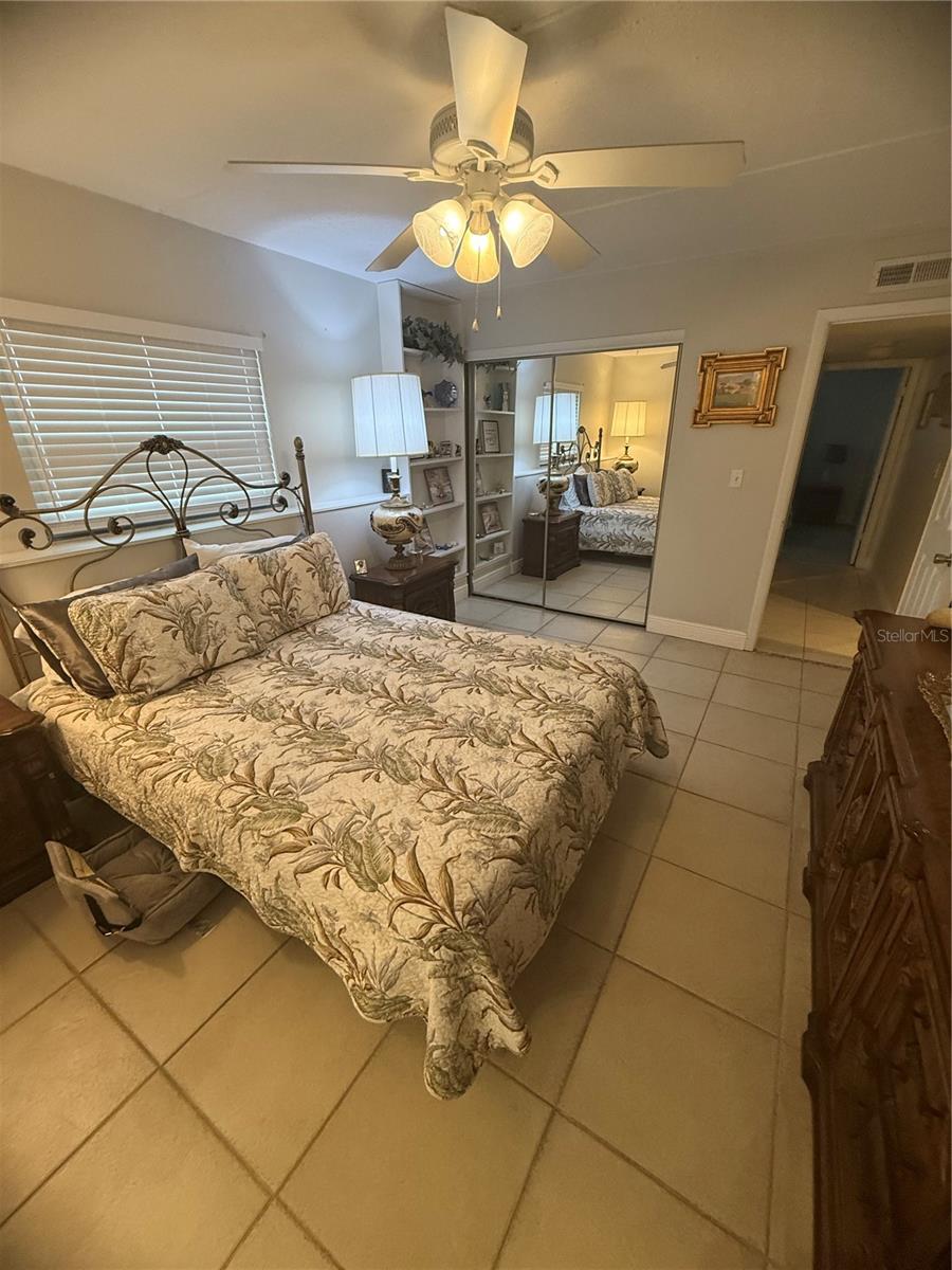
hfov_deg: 85.7
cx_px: 476
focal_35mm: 14
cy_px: 635
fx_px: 513
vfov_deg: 102.1
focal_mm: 2.22
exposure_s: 1/60
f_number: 2.2
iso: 320
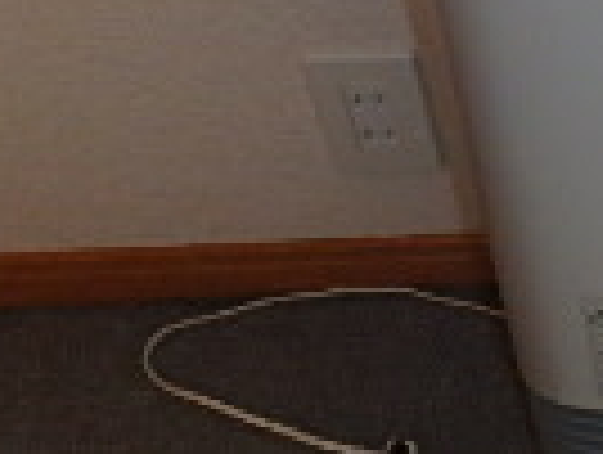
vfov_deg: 14.4
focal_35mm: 100
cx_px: 1030
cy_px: -63
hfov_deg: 16.8
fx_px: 1745
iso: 200
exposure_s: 1/60
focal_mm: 3.7
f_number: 3.5
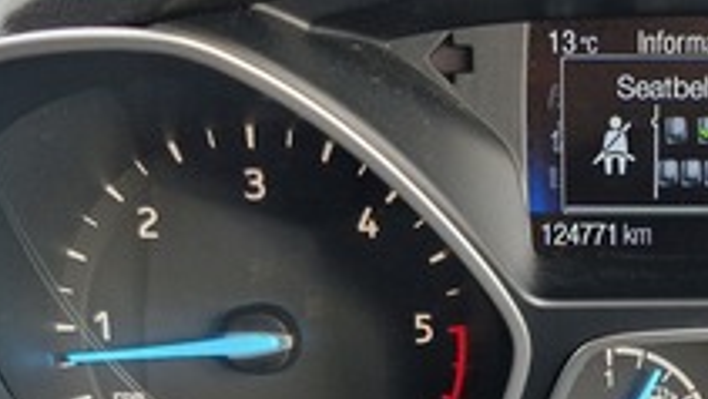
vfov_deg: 15.2
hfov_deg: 26.9
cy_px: 526
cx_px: 631
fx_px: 1428
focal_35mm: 76
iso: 64
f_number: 1.8
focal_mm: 5.54
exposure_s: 1/100
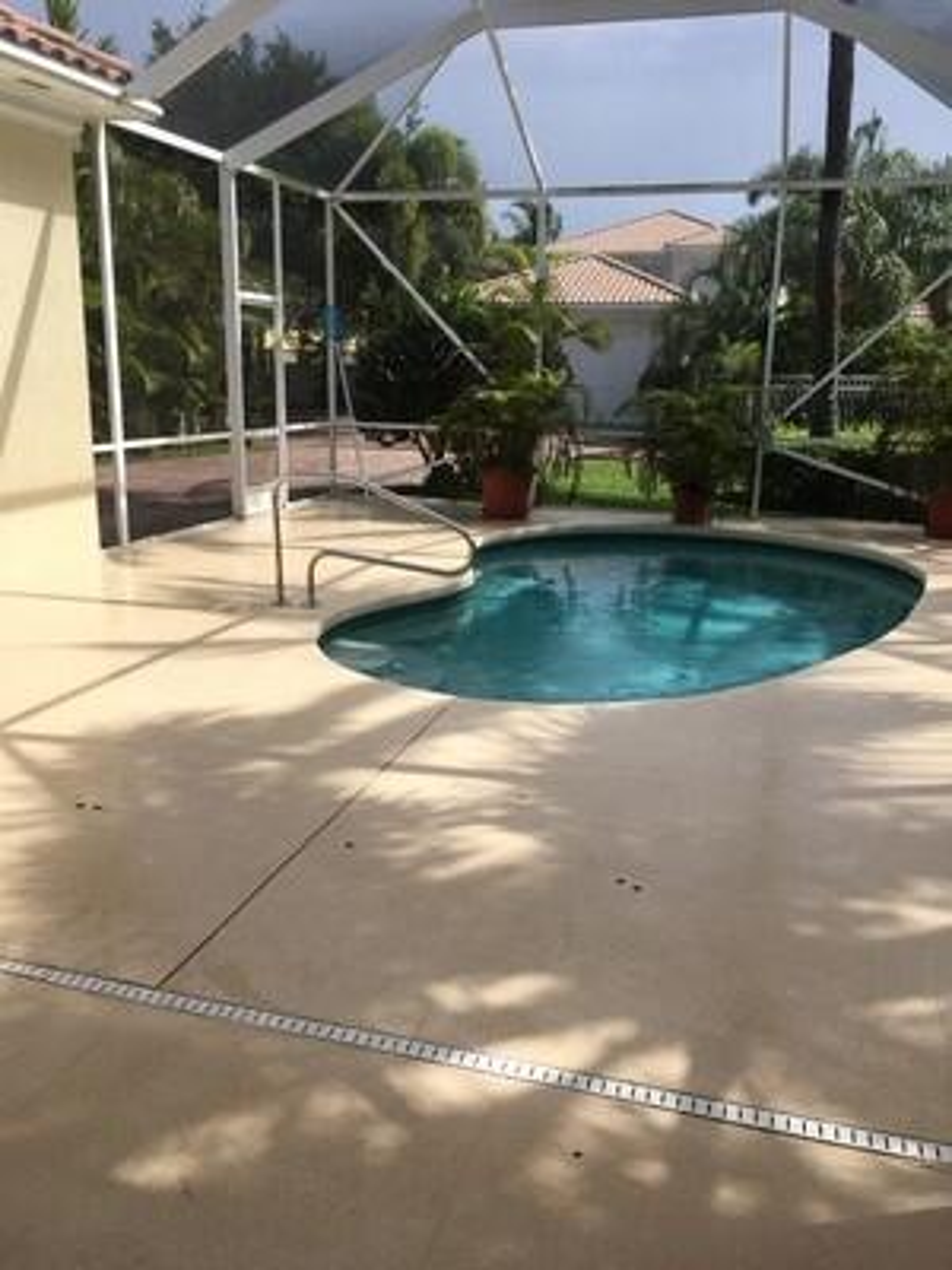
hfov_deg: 48.2
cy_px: 635
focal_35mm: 29
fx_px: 1063
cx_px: 476
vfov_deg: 61.7
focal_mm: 4.15
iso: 25
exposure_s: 1/1083
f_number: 2.2
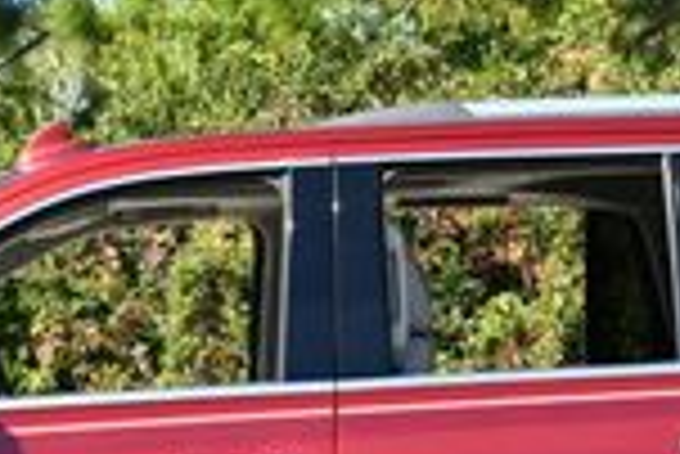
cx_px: 230
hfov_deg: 8.1
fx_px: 4802
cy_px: 288
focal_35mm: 254
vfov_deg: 5.4
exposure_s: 1/250
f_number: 8
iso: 180
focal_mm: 30
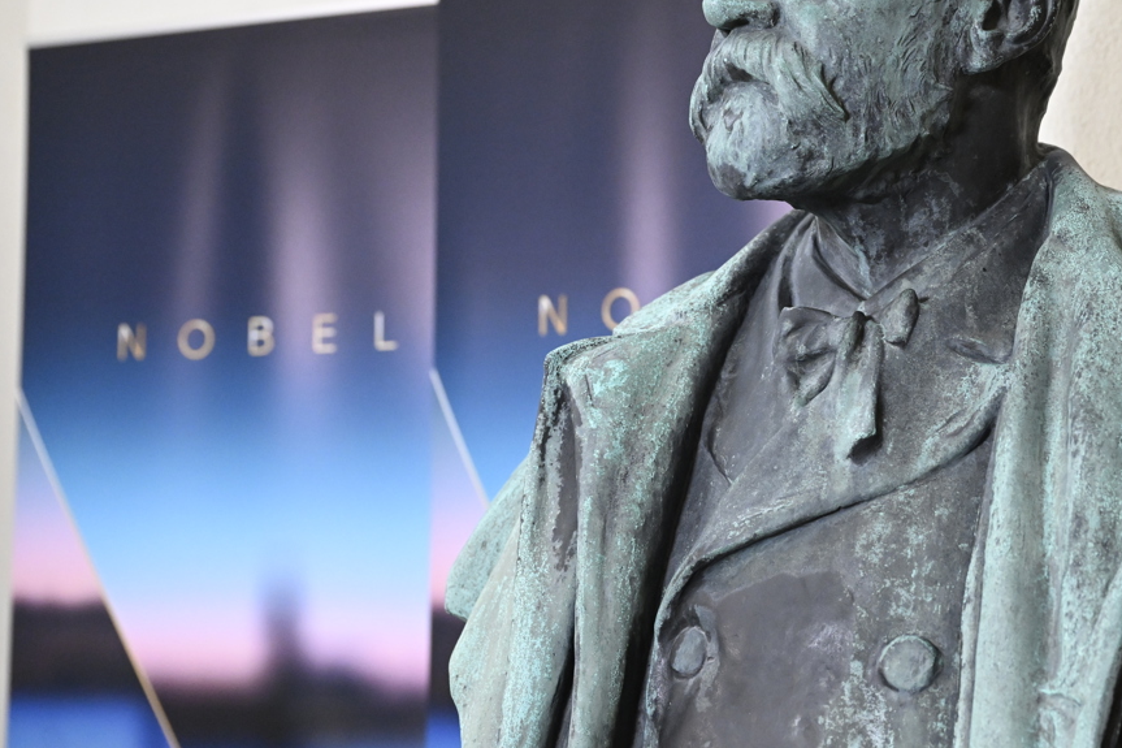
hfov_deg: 31.5
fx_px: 1963
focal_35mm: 63
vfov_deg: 21.5
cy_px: 297
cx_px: 798
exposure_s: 1/320
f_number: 4
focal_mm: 40
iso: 4000
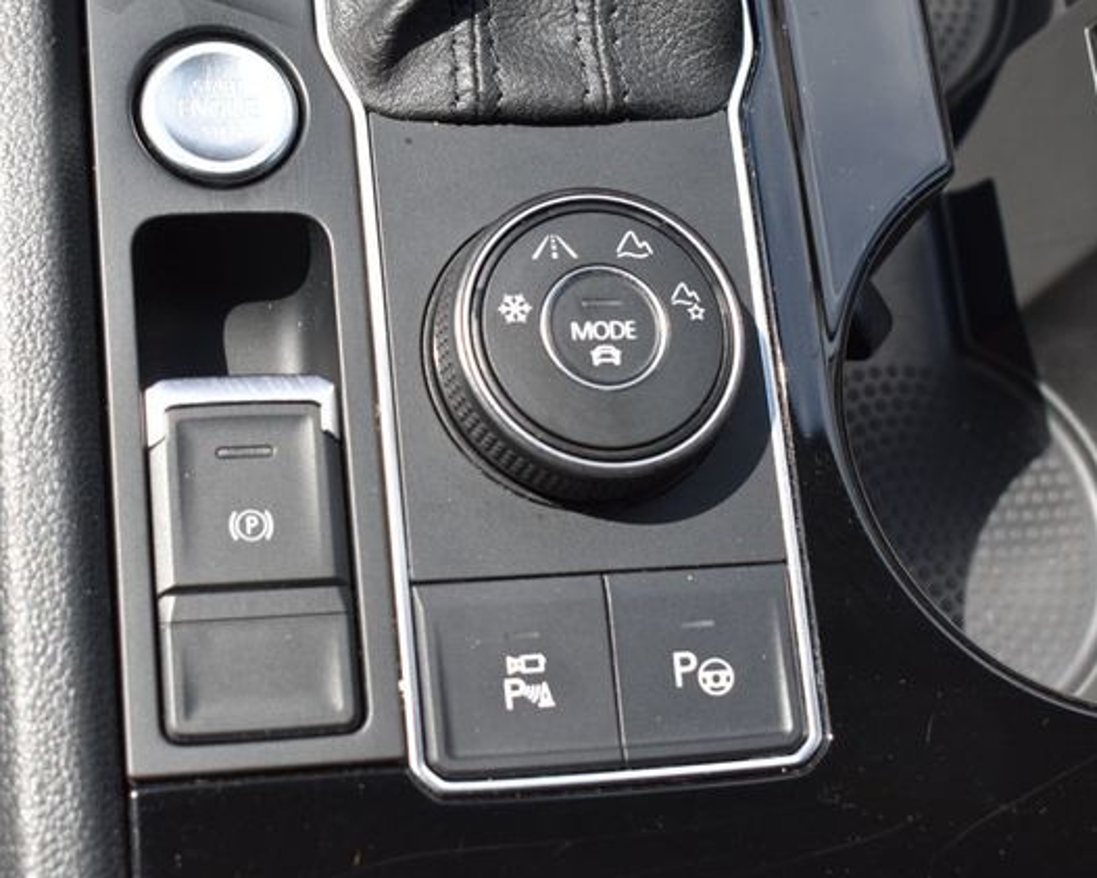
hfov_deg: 29.1
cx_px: 498
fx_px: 2111
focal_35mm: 65
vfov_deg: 23.5
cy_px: 442
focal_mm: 38
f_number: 7.1
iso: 200
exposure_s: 1/250
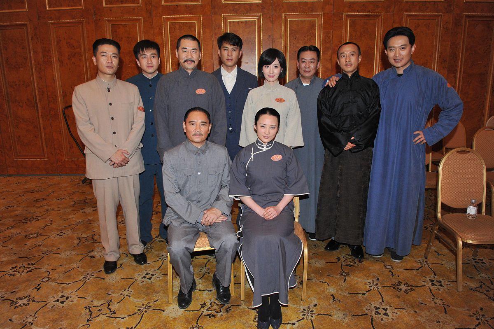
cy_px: 164
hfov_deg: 73.8
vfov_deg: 53.1
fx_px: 329
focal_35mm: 24
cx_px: 247
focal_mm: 24
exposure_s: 1/200
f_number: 5.6
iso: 3200
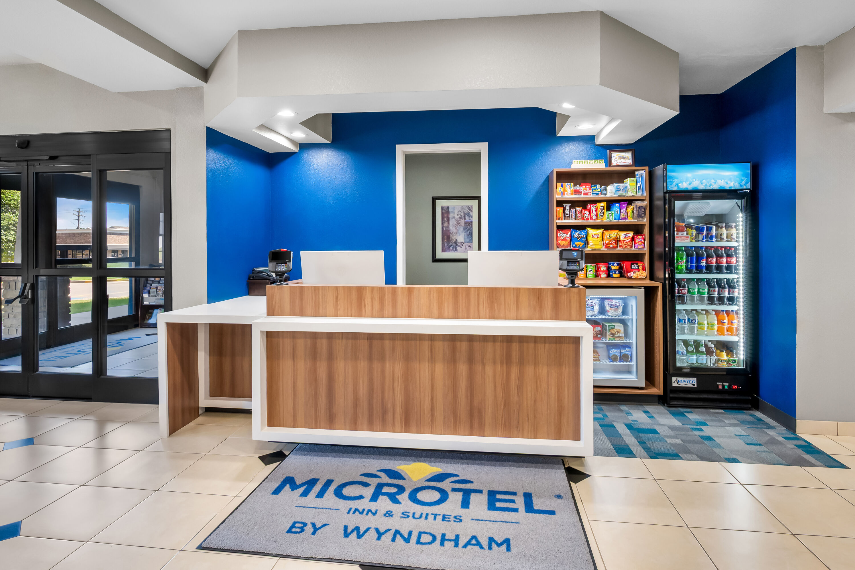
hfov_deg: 91.6
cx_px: 428
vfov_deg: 68.9
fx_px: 416
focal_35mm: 18
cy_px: 285
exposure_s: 1/20
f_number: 8
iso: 2200
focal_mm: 17.5
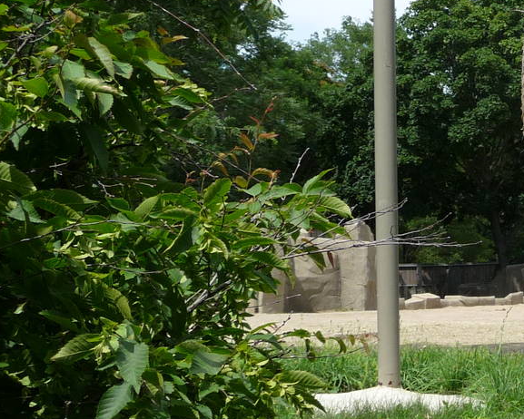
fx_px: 1427
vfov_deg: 16.7
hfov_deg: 19.1
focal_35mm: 92
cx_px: 695
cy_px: 182
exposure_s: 1/640
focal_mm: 5.6
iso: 100
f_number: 3.6
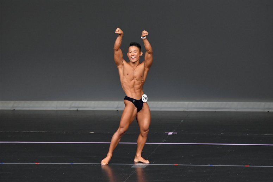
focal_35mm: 300
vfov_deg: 4.6
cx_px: 136
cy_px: 91
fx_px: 2274
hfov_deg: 6.9
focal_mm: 200
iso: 4000
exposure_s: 1/400
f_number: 5.6
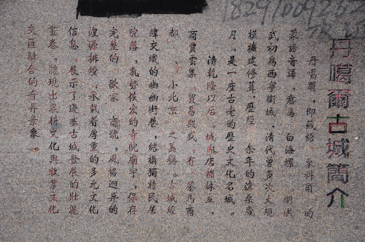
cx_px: 182
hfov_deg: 31.9
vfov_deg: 21.5
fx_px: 638
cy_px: 121
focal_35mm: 63
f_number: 4.8
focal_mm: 42
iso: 400
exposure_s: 1/4000
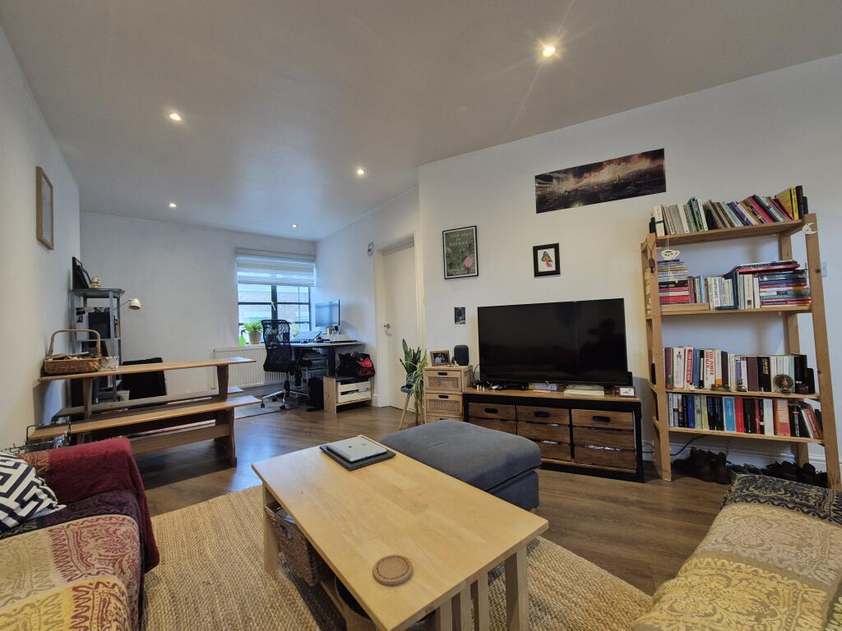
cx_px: 421
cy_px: 316
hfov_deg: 106.2
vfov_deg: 89.9
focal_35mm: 13
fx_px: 316
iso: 250
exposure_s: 1/50
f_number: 2.2
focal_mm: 2.2
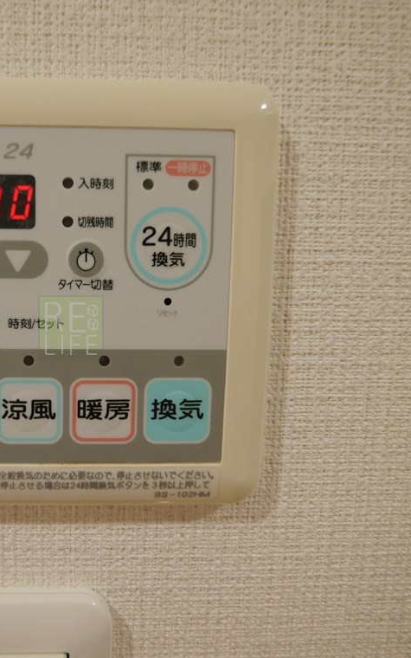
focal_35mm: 20
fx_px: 358
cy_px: 328
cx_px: 71
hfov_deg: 54.7
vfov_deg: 85.1
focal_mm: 7
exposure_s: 1/60
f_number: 4
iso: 500
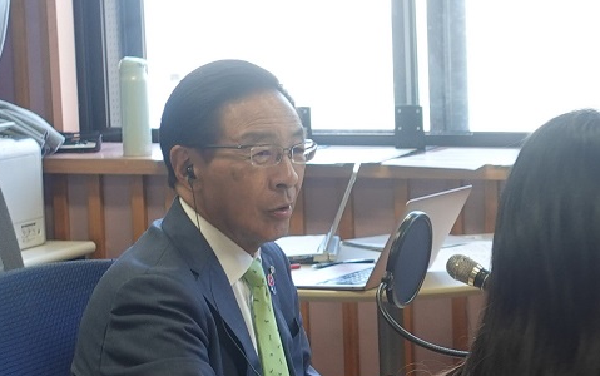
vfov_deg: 34.4
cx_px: 329
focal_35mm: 37
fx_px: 605
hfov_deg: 52.6
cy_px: 218
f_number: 2.8
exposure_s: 1/40
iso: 125
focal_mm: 11.21
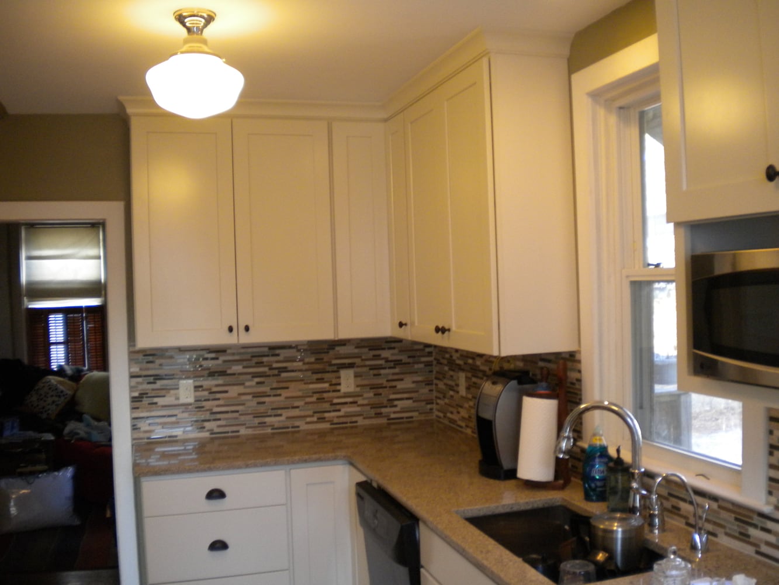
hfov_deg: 52.6
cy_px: 292
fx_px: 788
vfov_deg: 40.7
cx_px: 390
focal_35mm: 35
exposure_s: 1/55.2
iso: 306
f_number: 3.1
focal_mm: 6.3
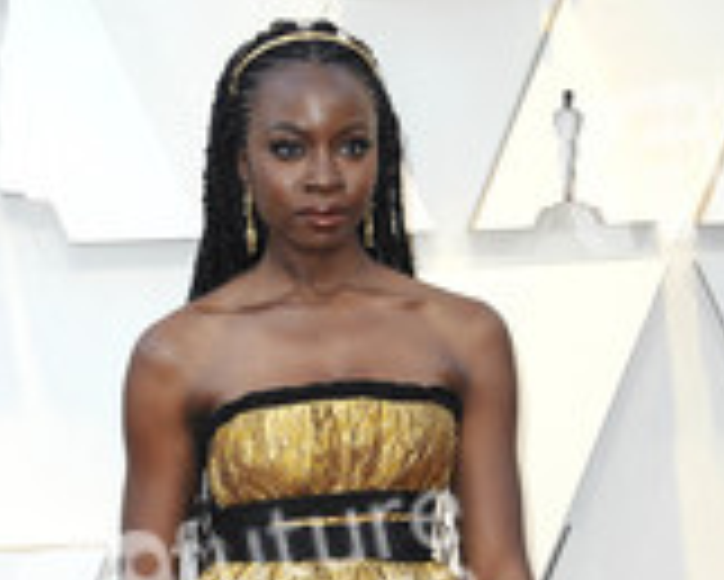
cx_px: 380
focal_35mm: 128
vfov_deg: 11.6
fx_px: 2744
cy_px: 823
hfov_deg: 15.0
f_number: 6.3
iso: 800
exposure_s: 1/250
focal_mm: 55
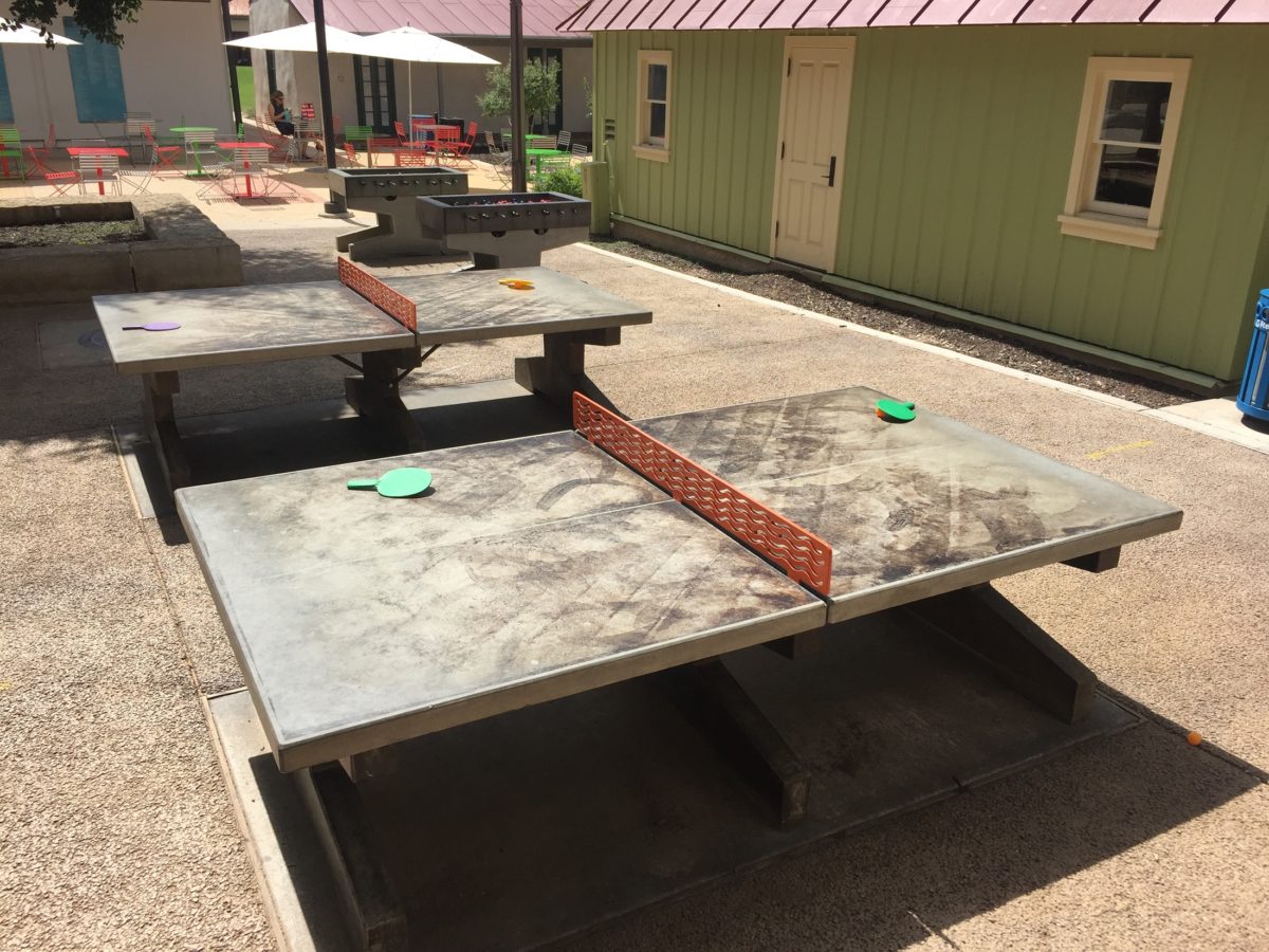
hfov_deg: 61.7
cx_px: 634
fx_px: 1063
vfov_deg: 48.2
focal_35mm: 29
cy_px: 476
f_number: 2.2
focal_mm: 4.15
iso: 32
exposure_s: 1/1980
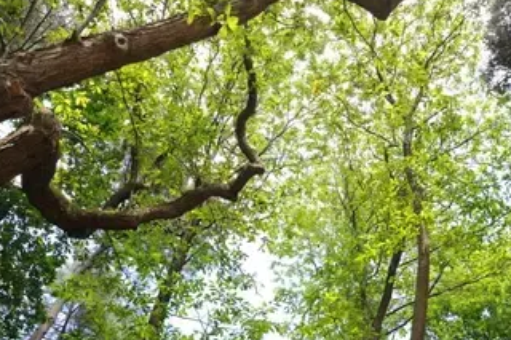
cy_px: 234
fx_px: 553
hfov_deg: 48.8
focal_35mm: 39
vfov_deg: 33.8
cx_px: 335
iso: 800
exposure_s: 1/100
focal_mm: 26
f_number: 10
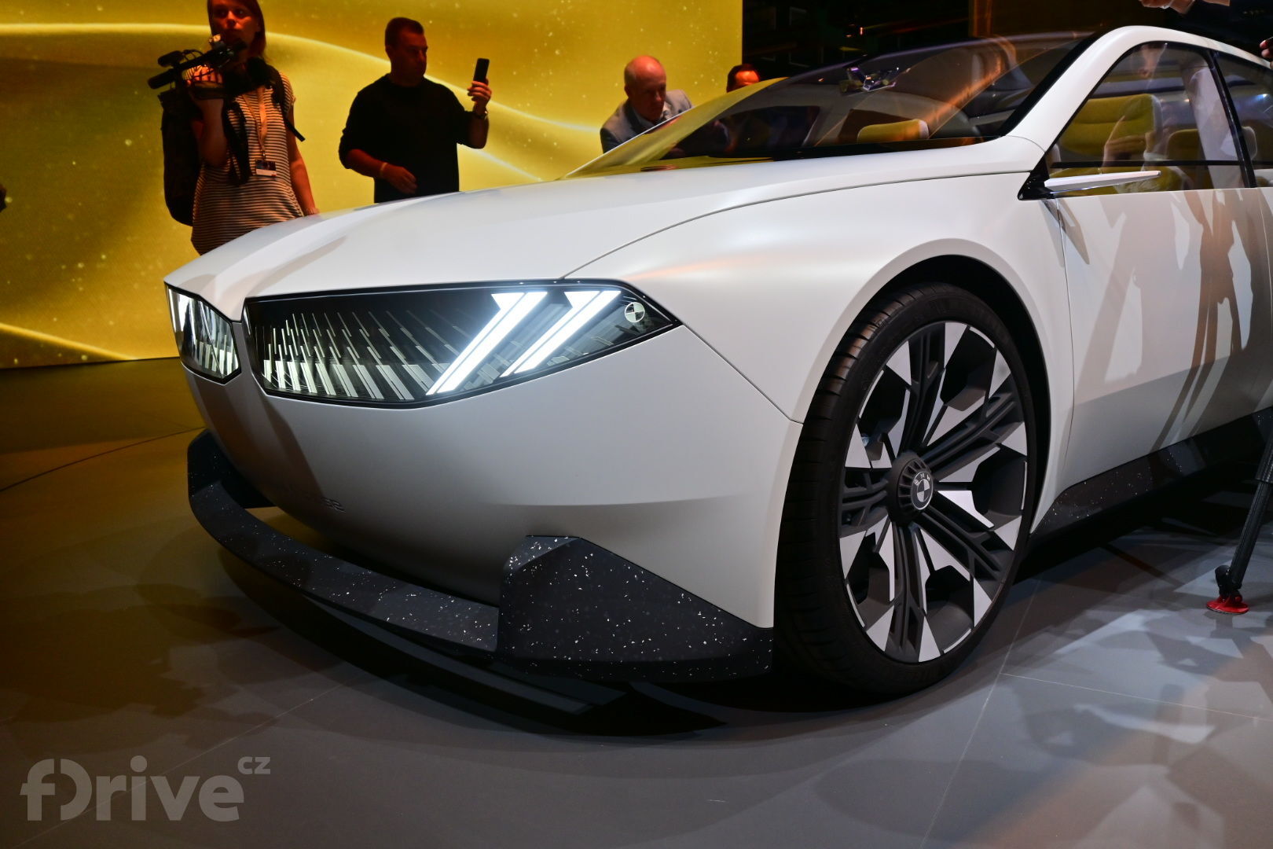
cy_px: 424
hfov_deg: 63.2
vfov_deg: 44.6
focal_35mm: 29
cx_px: 636
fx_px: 1034
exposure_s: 1/100
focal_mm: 19.5
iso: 500
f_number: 5
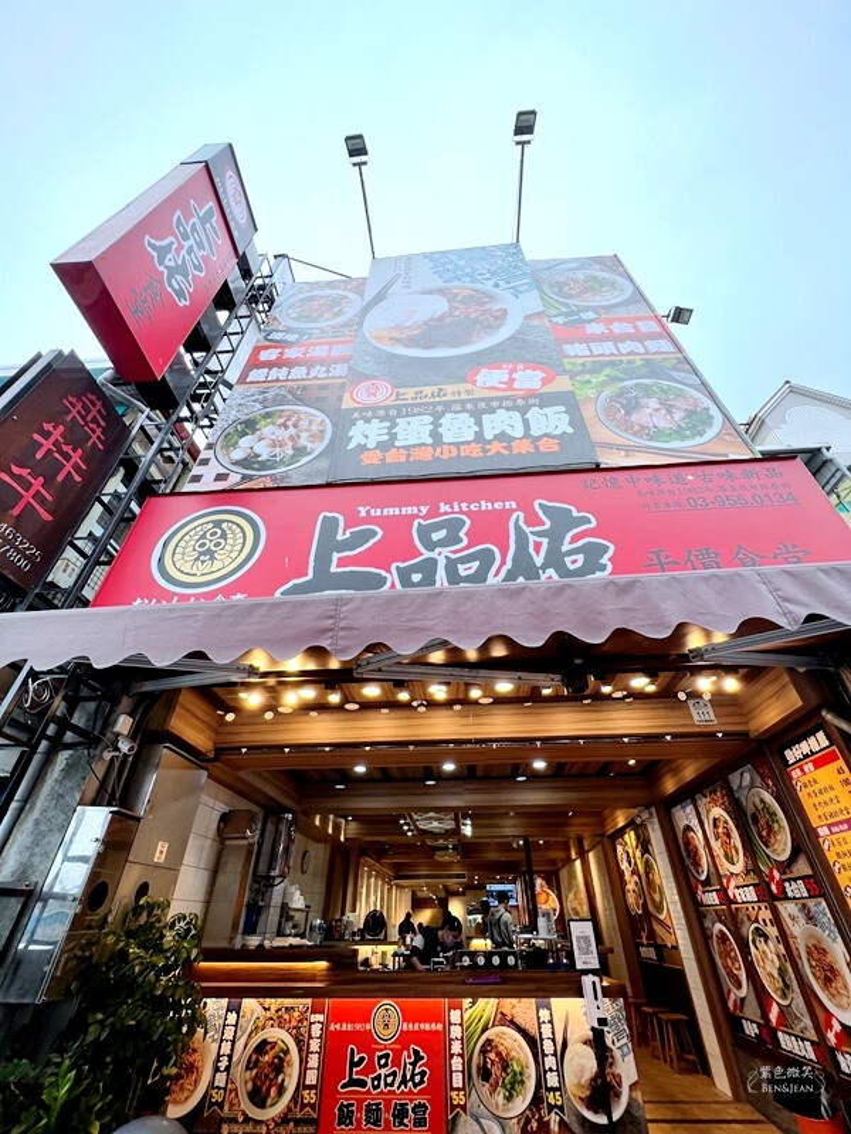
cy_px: 567
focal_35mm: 13
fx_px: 426
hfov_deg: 89.9
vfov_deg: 106.2
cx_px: 426
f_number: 1.8
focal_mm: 1.57
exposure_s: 1/122
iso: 32
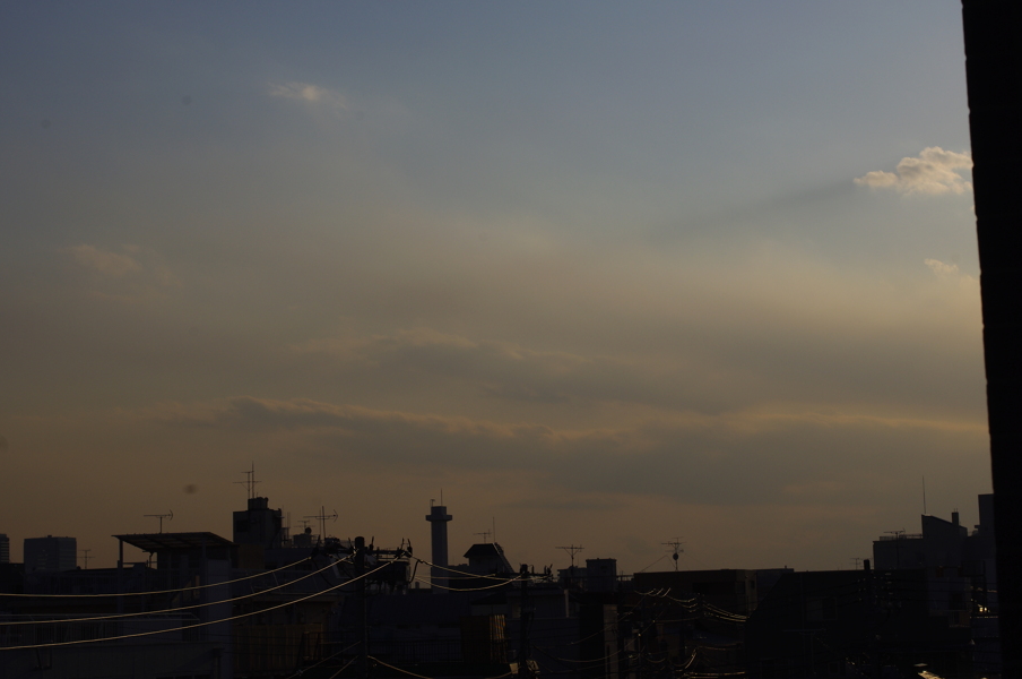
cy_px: 327
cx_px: 528
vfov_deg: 20.0
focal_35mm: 68
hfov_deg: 29.7
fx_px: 1928
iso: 100
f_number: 11
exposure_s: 1/800
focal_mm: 40
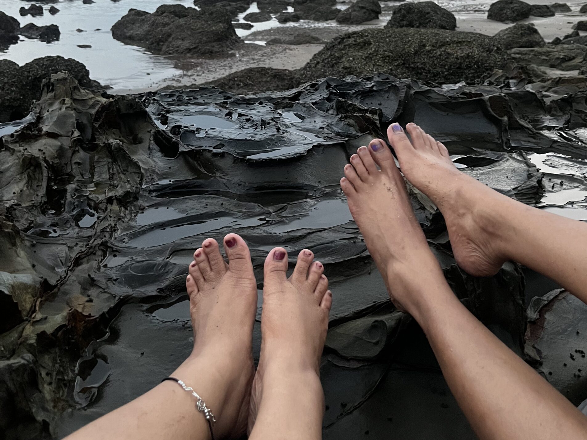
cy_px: 127
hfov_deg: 52.6
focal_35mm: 35
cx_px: 296
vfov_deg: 39.9
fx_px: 593
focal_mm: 5.1
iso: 500
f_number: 1.6
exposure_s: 1/56
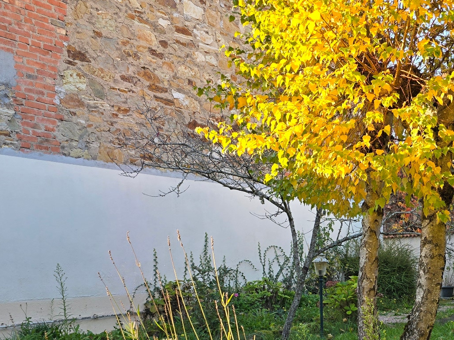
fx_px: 603
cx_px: 379
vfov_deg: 30.4
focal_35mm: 46
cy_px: 292
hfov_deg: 39.2
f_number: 1.7
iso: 32
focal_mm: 6.3
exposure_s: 1/180
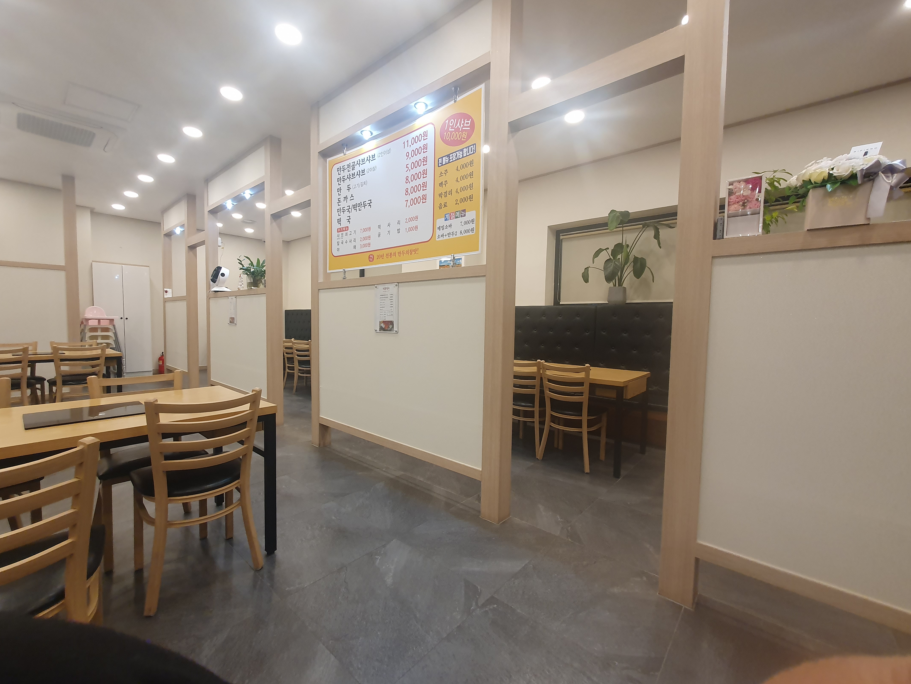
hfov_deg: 102.1
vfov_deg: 85.7
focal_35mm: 14
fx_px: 368
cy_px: 336
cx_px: 451
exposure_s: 1/60
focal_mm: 1.8
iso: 200
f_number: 2.2
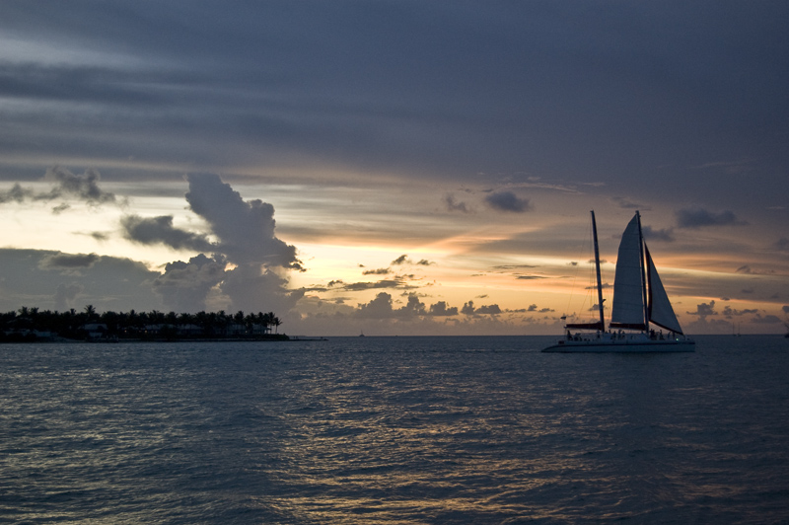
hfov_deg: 37.9
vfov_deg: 25.7
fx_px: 1150
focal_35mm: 52
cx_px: 394
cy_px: 262
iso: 400
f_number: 5
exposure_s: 1/100
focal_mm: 35
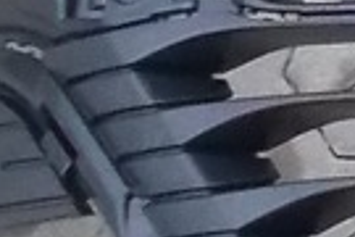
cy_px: -34
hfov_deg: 8.6
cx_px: 999
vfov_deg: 6.7
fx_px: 2021
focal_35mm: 205
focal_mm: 4.6
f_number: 3.2
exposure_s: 1/250
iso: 360
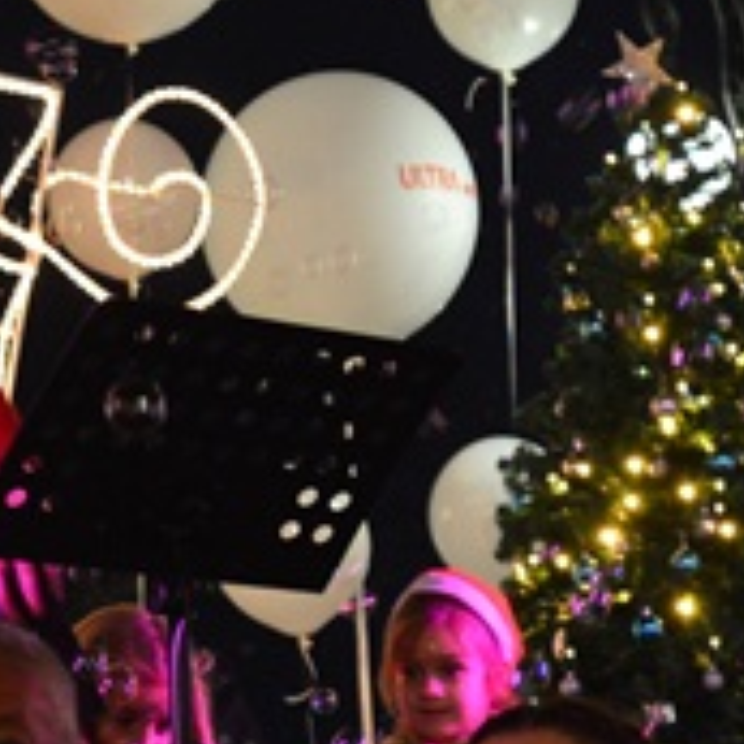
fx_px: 3769
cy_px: 475
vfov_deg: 11.3
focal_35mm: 155
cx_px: -383
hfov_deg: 10.8
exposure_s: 1/25
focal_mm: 35
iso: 1250
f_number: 4
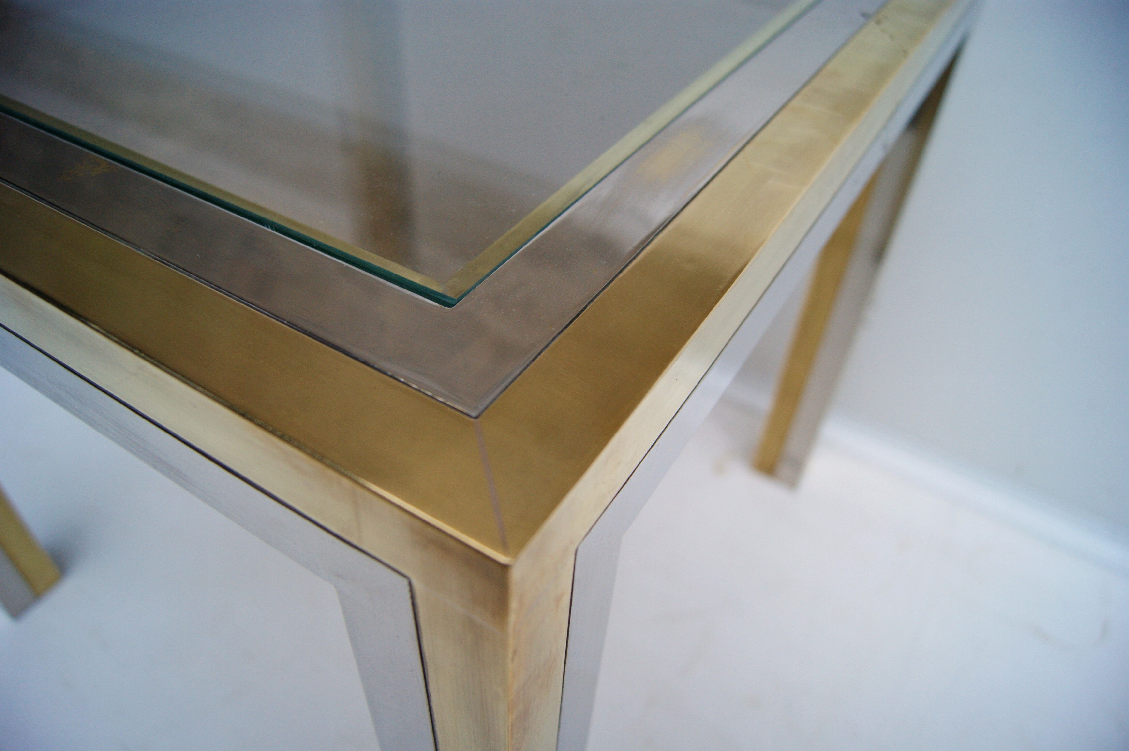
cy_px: 376
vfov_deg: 29.8
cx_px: 564
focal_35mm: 45
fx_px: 1410
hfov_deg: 43.6
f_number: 4.5
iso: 320
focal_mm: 30
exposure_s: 1/60
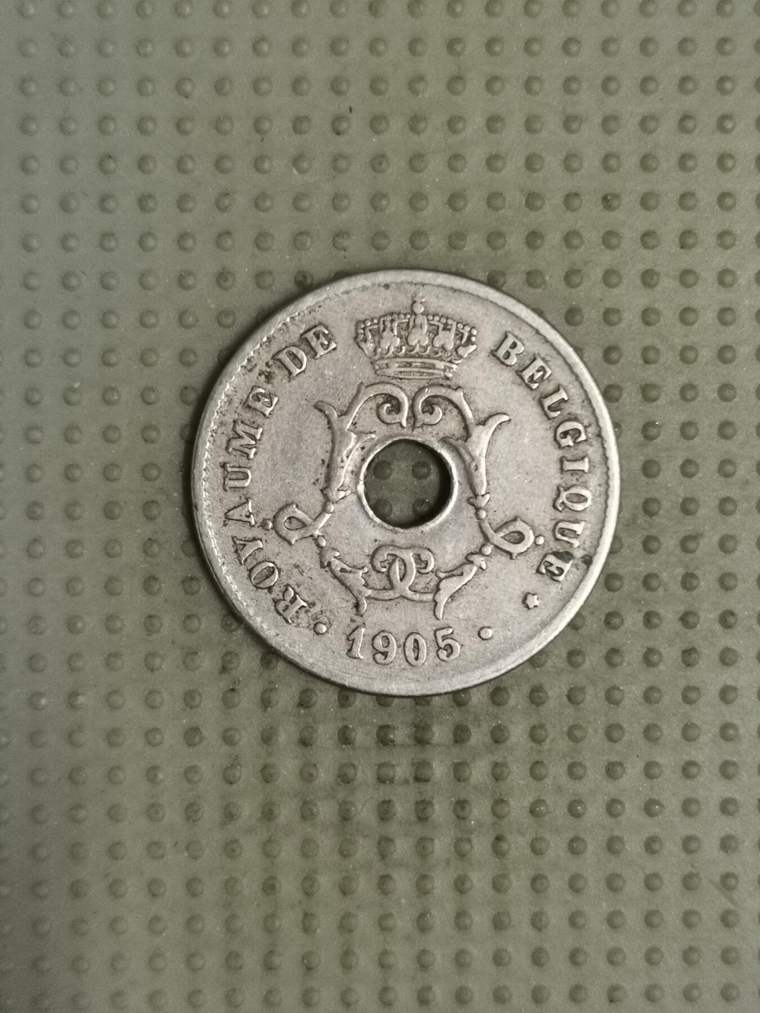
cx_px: 380
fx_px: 1522
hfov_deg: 28.0
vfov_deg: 36.8
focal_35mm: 52
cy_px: 506
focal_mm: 4.75
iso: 400
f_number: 1.8
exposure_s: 1/25.7
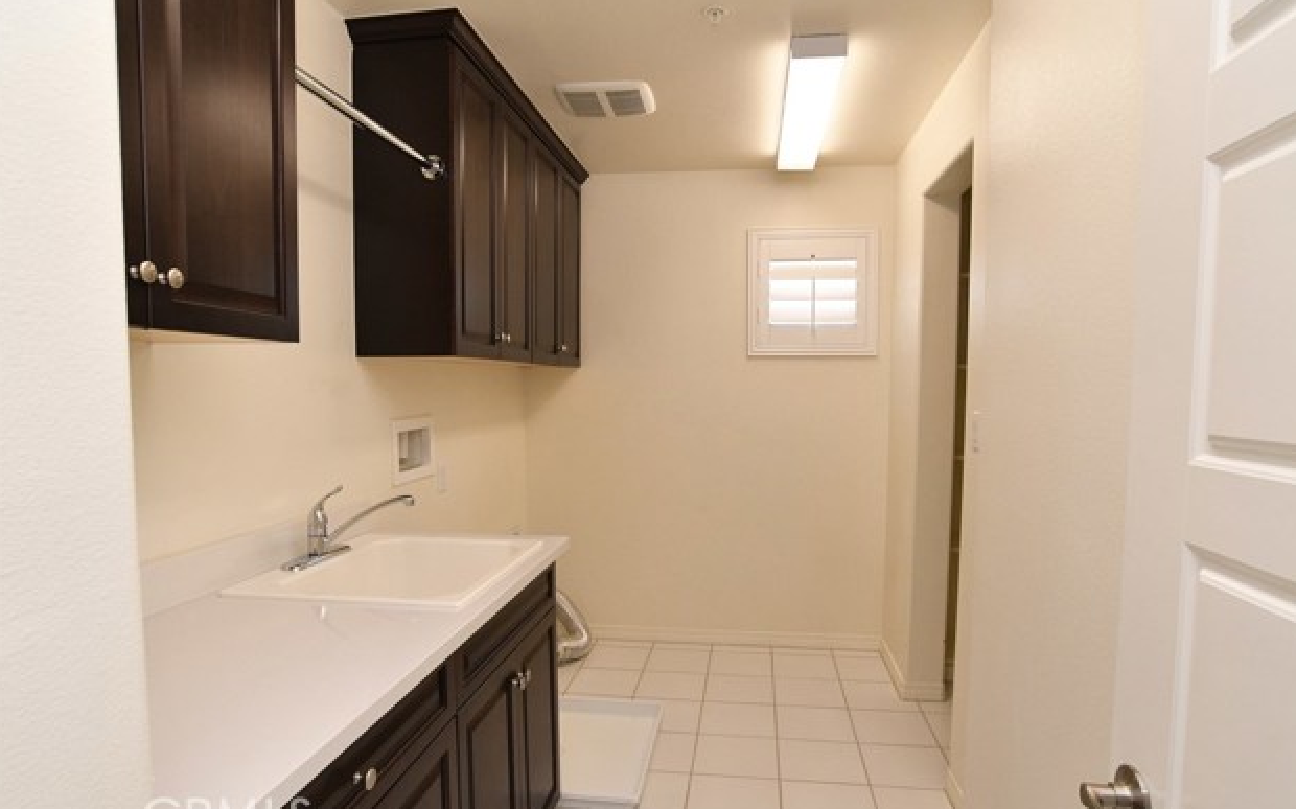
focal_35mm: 21
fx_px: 725
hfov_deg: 83.6
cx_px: 656
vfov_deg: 58.3
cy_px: 400
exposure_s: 1/125
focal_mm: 13
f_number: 7.1
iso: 800
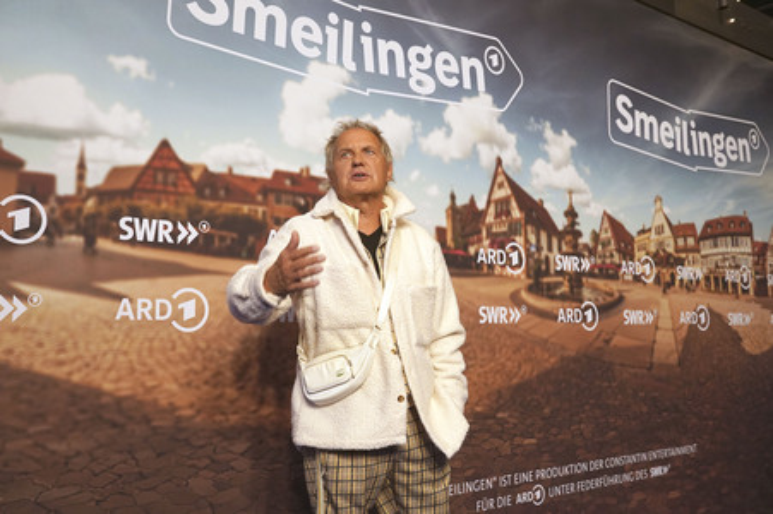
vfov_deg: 37.8
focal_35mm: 35
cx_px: 386
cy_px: 257
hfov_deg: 54.5
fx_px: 751
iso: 2500
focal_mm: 35
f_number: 4.5
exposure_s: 1/250
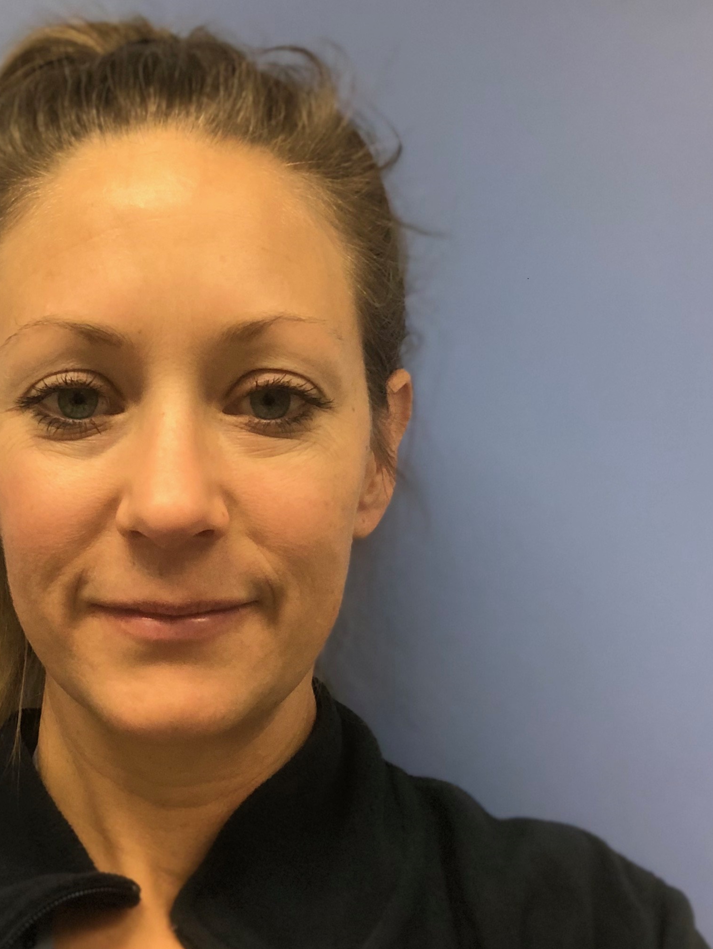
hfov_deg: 29.3
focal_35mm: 49
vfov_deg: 38.9
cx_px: 196
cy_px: 485
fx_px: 1344
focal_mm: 2.87
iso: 100
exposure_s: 1/33
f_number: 2.2
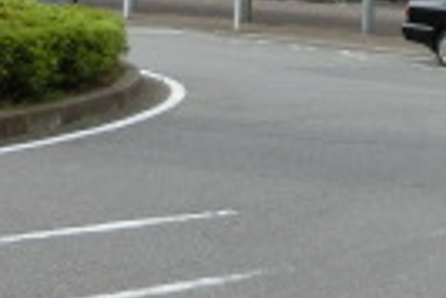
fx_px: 1550
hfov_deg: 15.7
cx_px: 537
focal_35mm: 125
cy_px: -144
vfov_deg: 10.6
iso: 80
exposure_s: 1/400
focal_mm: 4.5
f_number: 3.5
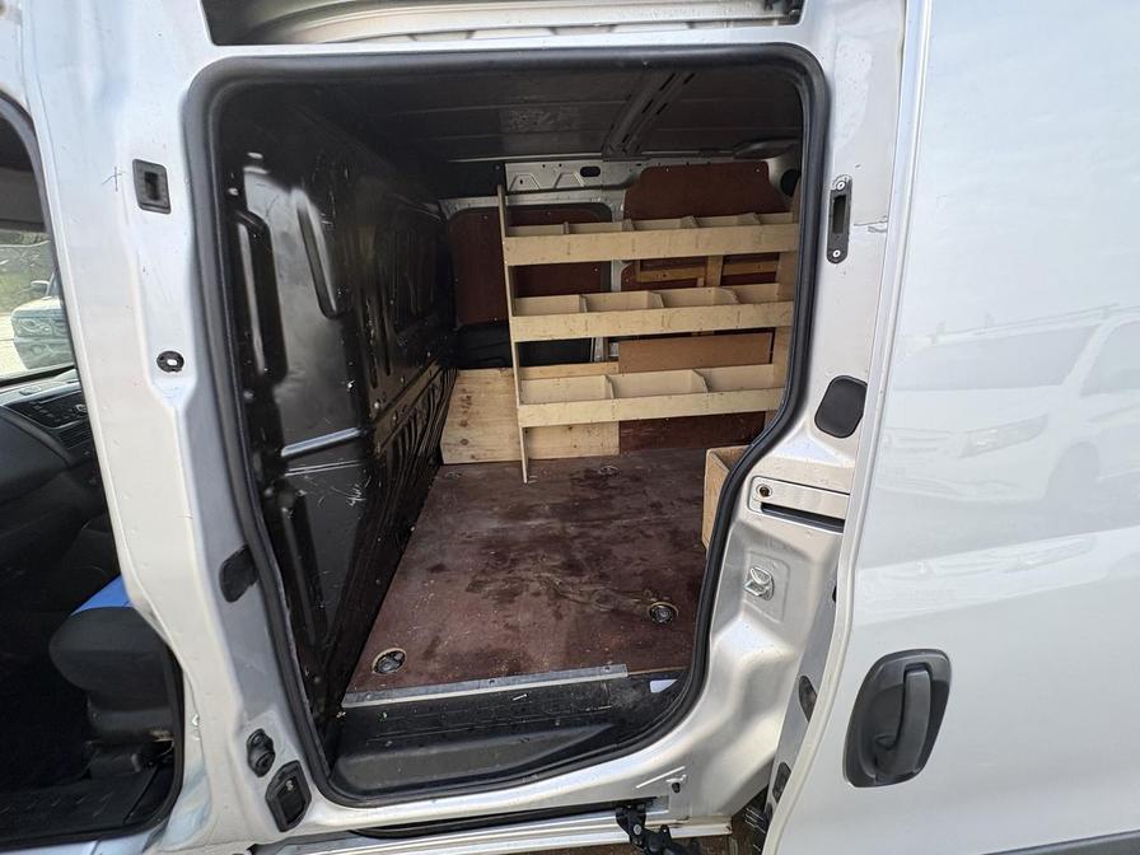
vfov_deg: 85.7
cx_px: 570
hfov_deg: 102.1
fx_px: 461
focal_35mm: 14
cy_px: 428
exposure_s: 1/105
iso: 125
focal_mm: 2.22
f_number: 2.2
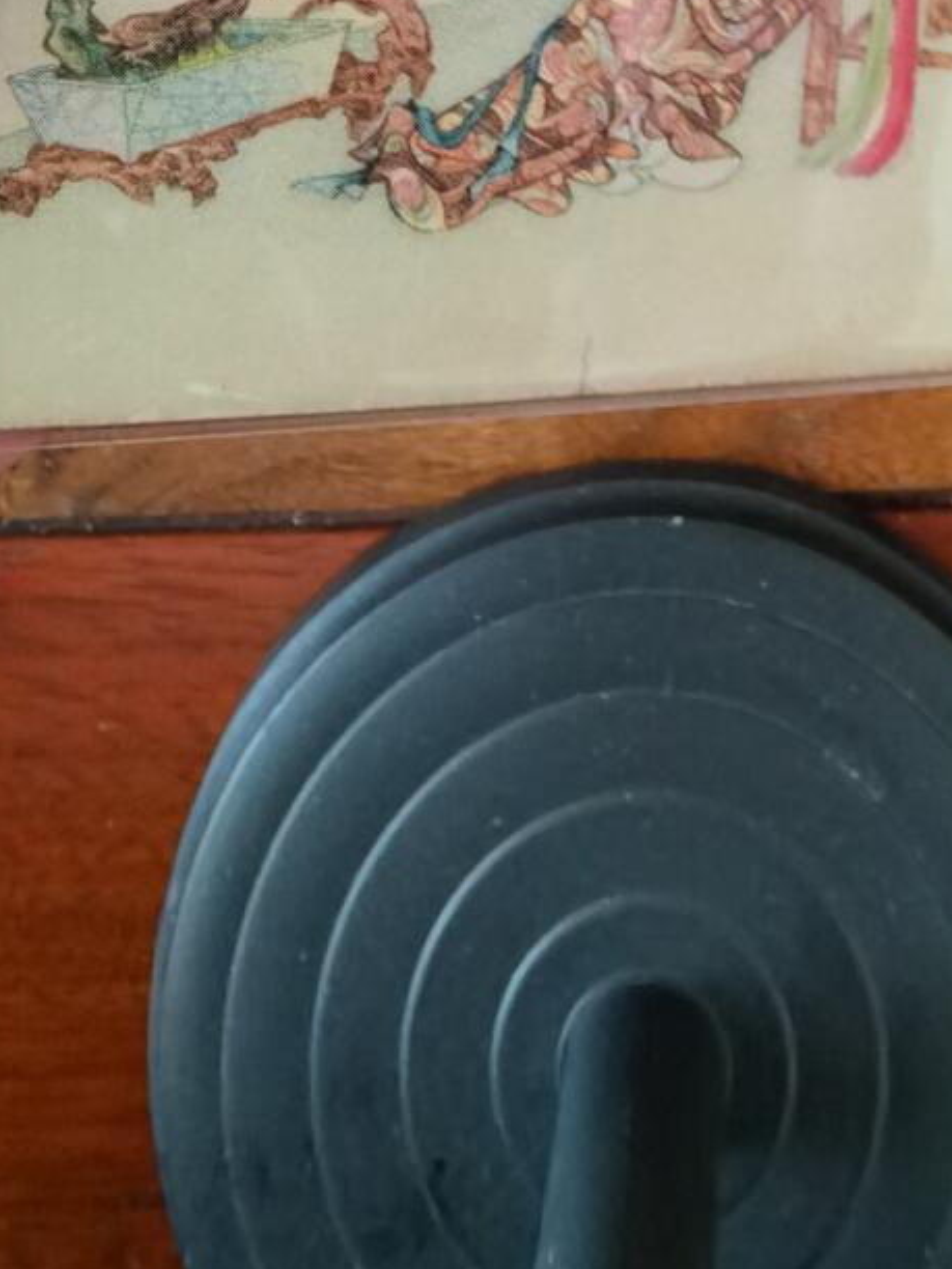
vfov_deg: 28.7
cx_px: 682
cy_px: -504
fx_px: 1833
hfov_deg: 28.8
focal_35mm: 50
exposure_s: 1/30
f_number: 2.2
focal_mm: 2.26
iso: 200
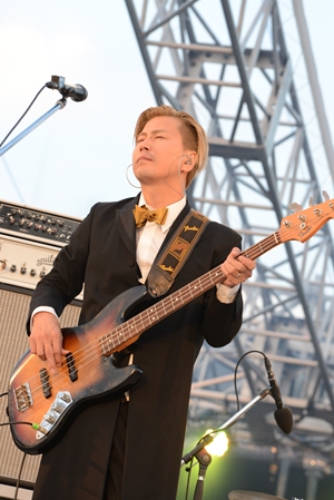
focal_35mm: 200
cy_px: 250
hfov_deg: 6.9
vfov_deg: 10.3
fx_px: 2779
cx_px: 167
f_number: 8
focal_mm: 200
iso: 3200
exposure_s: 1/250
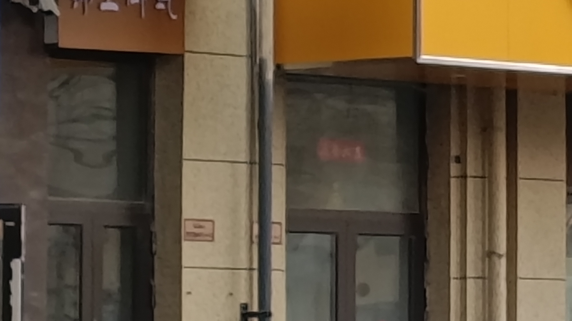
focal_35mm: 339
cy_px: -23
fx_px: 5141
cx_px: 538
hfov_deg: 6.4
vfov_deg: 3.6
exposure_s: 1/332
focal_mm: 4.94
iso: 56
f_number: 1.59
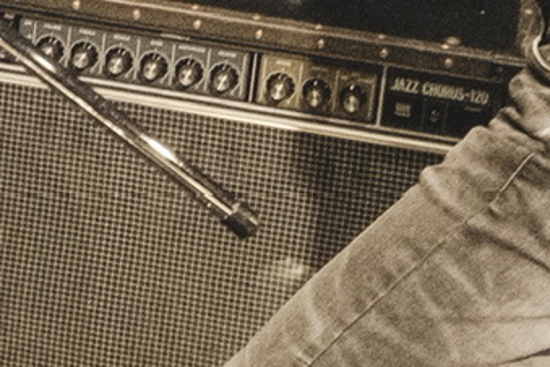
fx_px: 2490
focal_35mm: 163
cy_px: -80
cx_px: -684
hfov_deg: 11.0
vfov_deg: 8.3
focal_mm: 16
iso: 6400
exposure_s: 1/30
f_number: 8
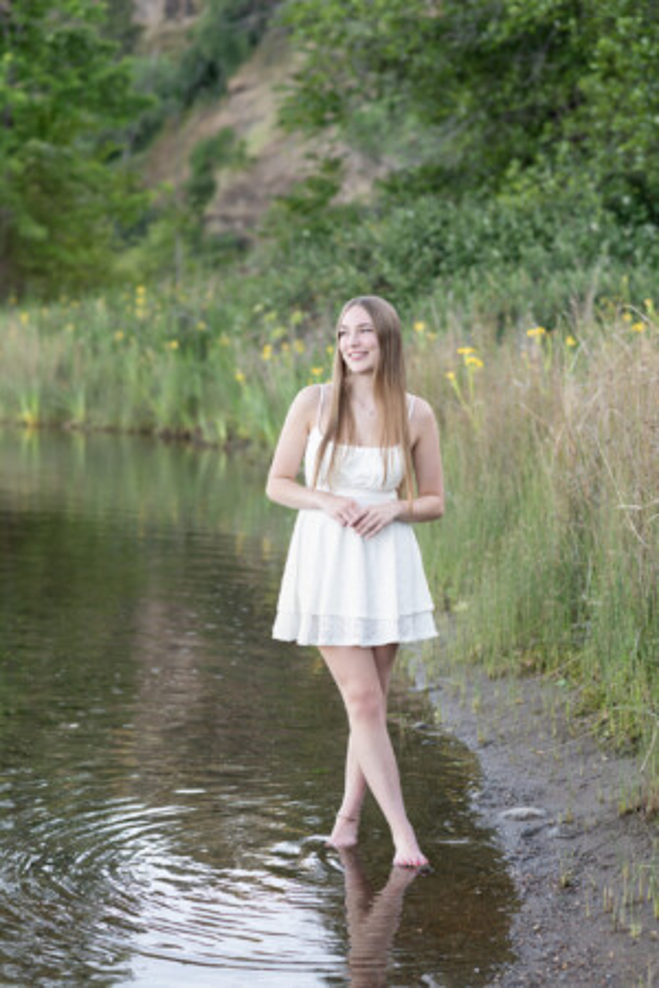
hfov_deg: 16.1
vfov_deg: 23.9
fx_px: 2334
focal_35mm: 85
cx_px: 330
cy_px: 494
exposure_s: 1/200
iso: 320
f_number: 3.5
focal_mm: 85
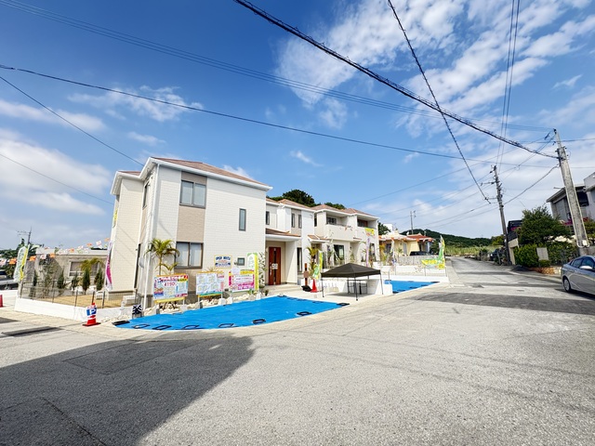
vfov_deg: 85.7
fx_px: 241
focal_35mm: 14
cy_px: 223
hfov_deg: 102.1
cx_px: 298
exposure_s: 1/501
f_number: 2.2
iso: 40
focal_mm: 2.22
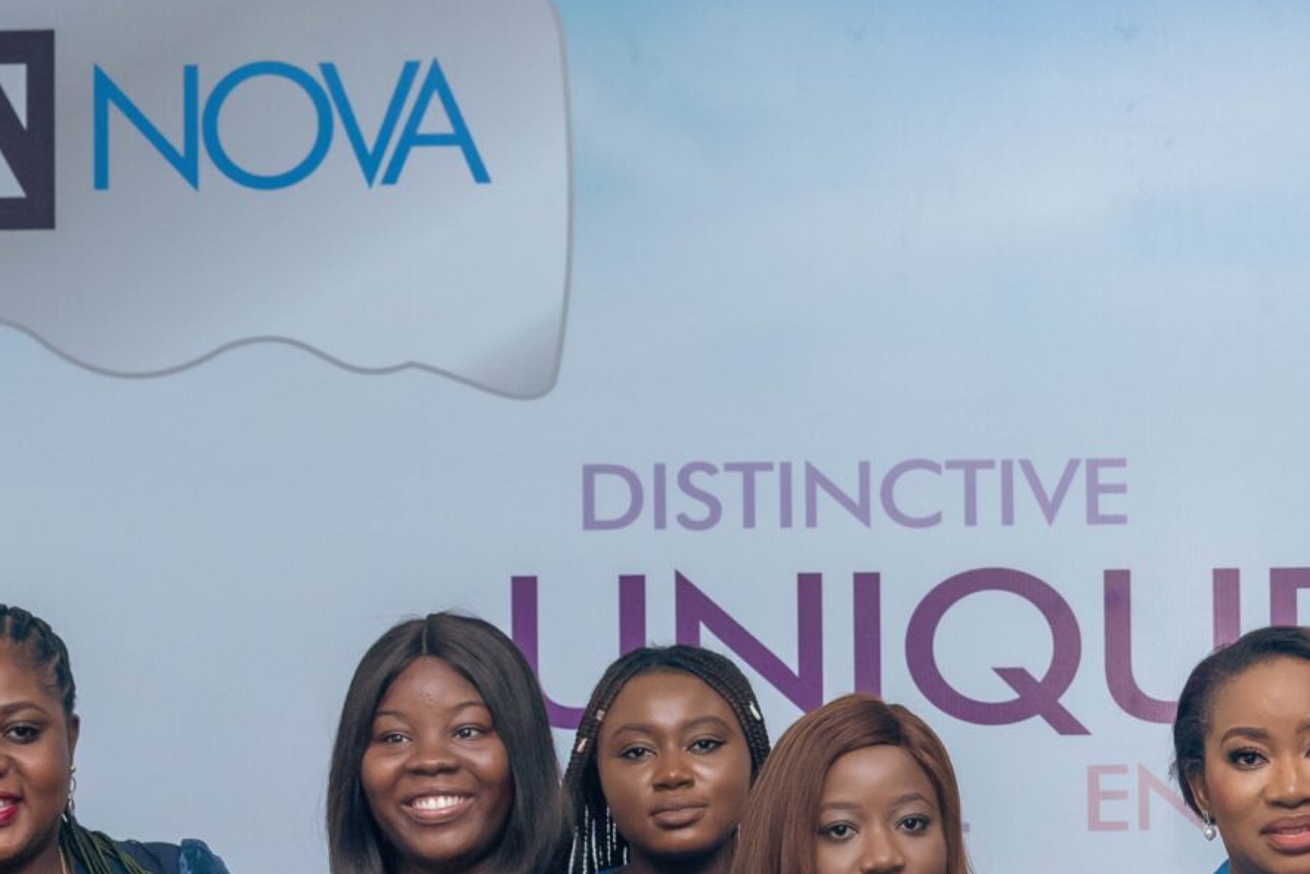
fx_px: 3676
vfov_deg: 13.4
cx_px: 1176
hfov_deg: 19.8
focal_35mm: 101
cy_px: 827
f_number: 5
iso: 1600
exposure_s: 1/160
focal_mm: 35
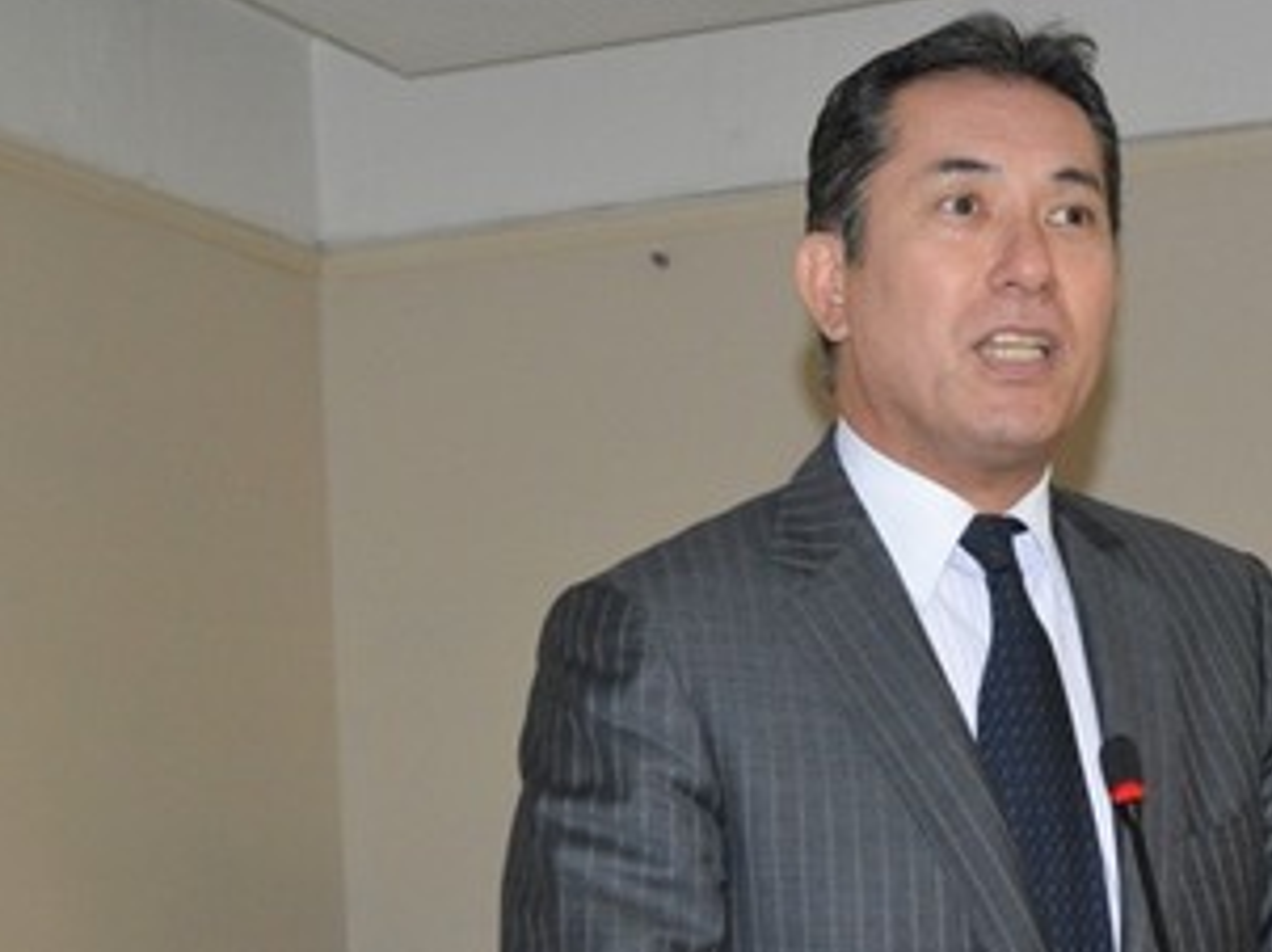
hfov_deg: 18.3
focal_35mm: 107
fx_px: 3929
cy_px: 510
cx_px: 939
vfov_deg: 13.8
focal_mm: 70
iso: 6400
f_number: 11
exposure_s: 1/80
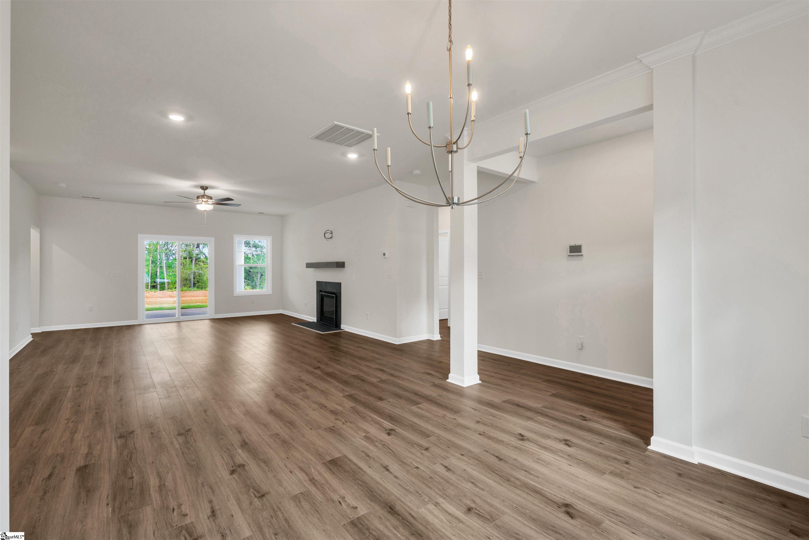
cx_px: 404
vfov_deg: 73.8
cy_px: 270
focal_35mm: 16
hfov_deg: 96.7
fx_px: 360
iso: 320
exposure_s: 1/20
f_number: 9
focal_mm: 16
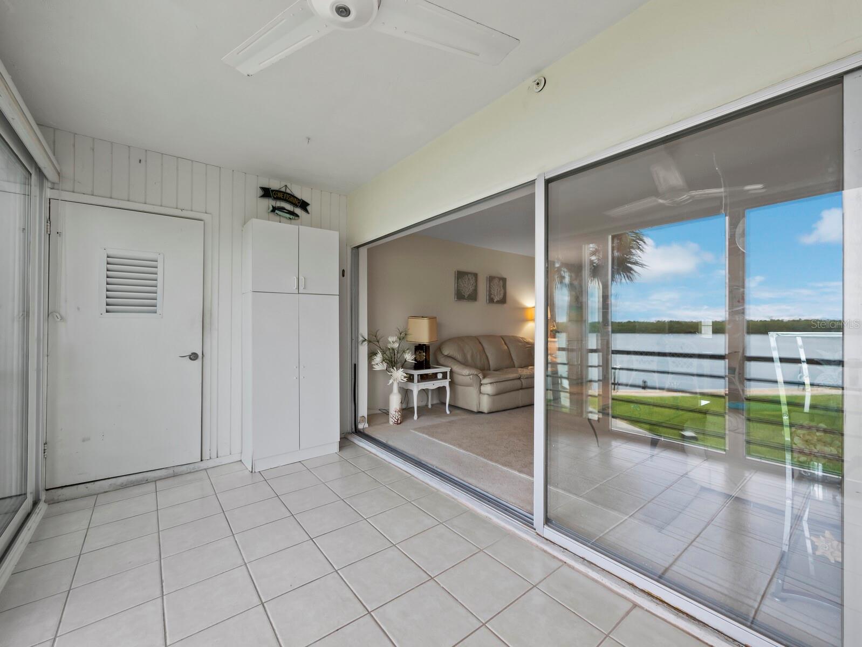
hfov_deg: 102.0
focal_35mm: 14
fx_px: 349
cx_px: 431
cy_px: 324
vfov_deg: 85.7
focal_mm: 7
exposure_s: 1/8
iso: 200
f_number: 11
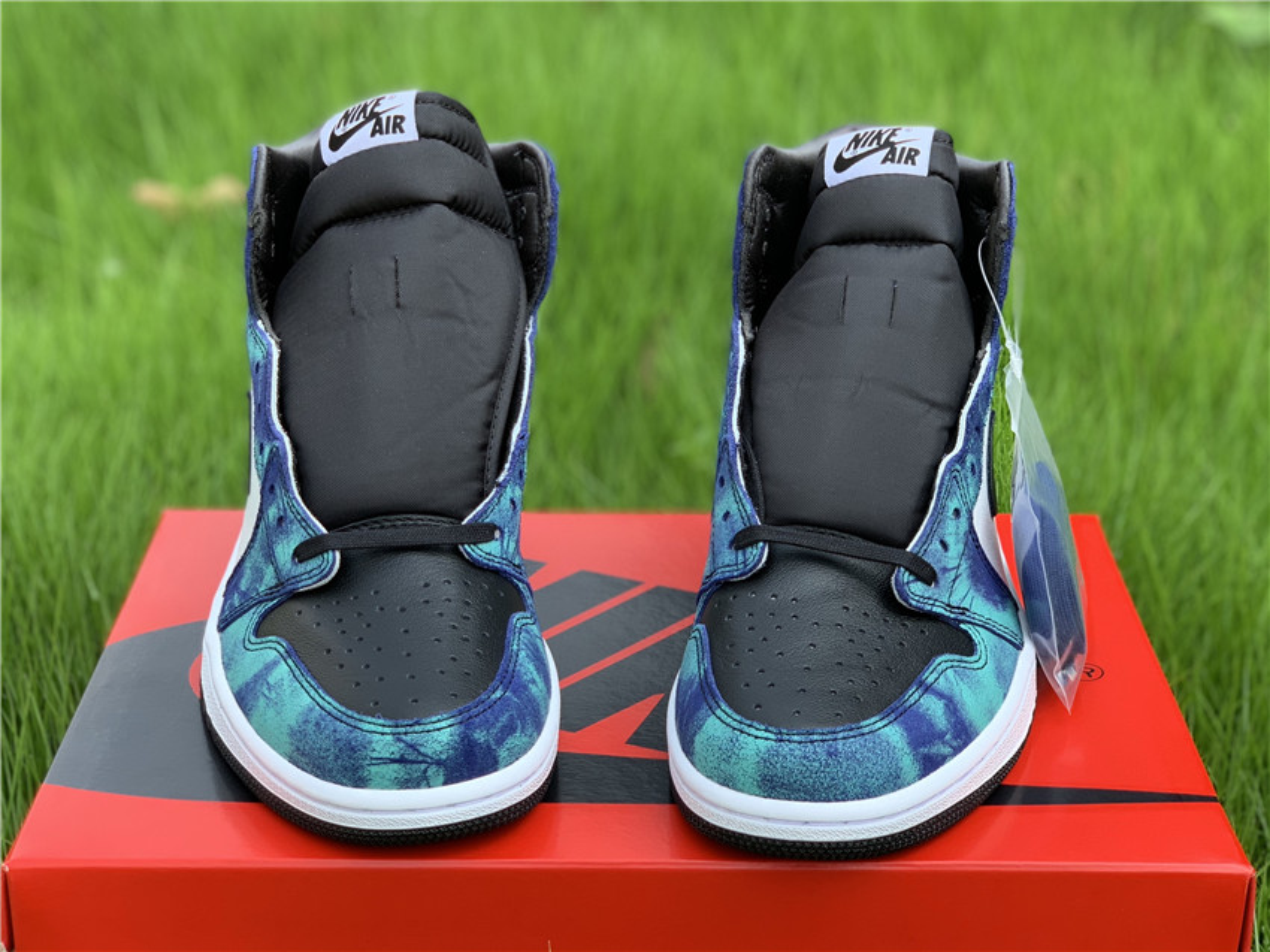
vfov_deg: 28.0
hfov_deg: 36.8
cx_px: 635
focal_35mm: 52
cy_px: 476
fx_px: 1907
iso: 16
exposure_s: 1/127
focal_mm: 6
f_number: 2.4
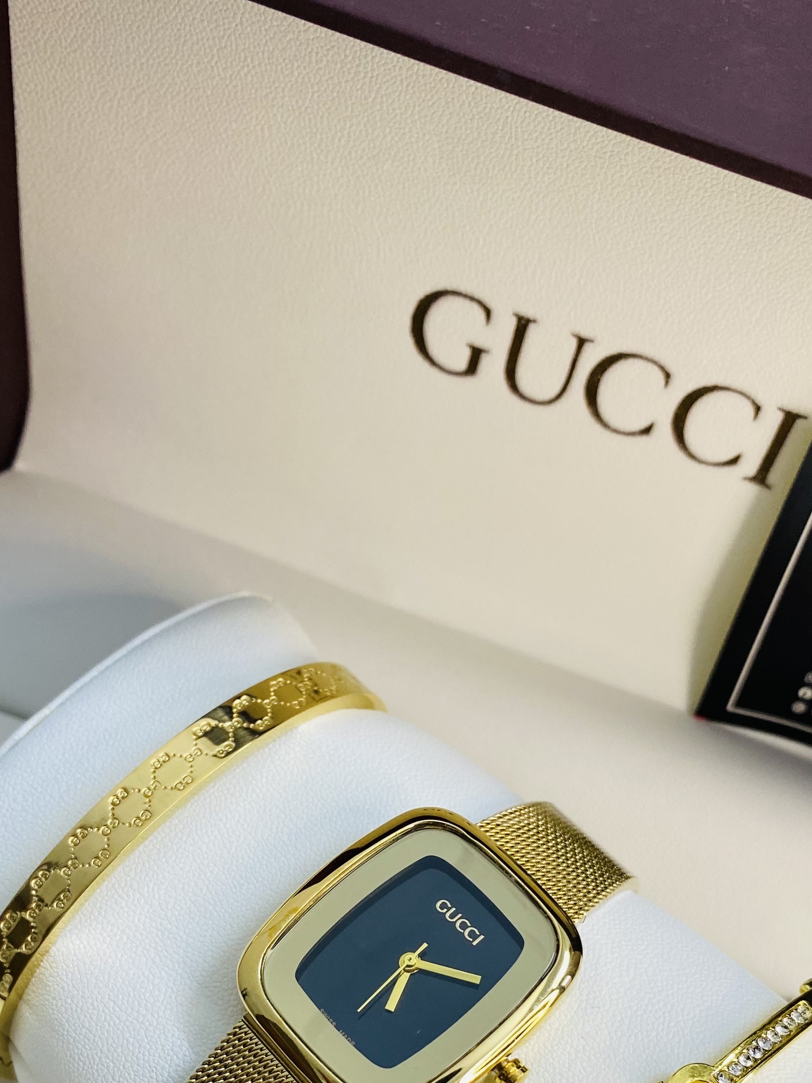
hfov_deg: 32.9
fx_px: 1376
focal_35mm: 44
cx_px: 376
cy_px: 914
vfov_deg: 40.6
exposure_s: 1/100
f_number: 1.8
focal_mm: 4.25
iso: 80
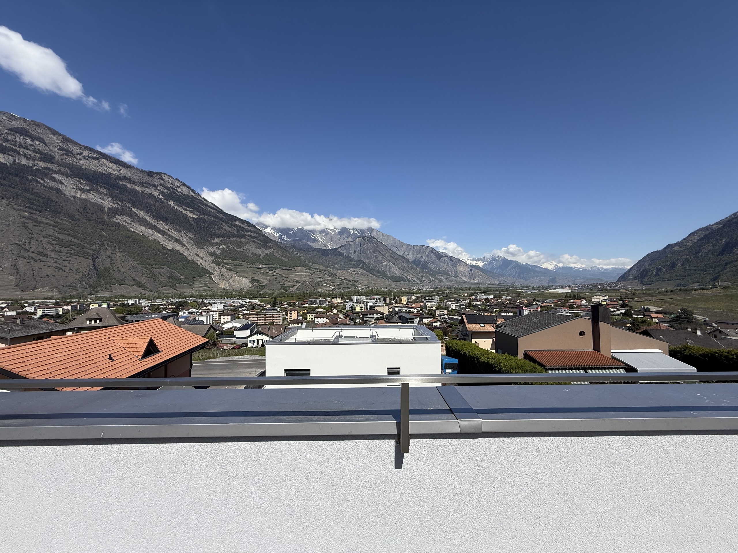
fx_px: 298
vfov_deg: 85.7
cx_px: 369
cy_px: 276
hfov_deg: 102.1
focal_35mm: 14
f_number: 2.2
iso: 50
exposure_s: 1/3891
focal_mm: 2.22
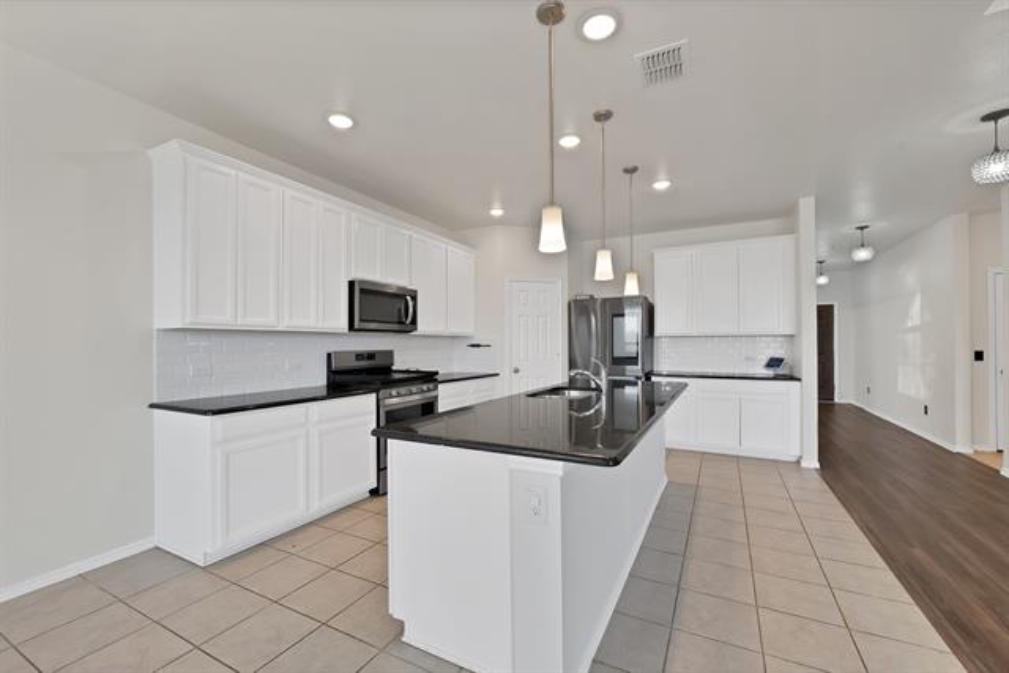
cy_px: 336
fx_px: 392
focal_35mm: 14
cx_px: 504
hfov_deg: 104.2
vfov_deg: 81.2
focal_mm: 14
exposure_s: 1/13
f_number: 9
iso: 640
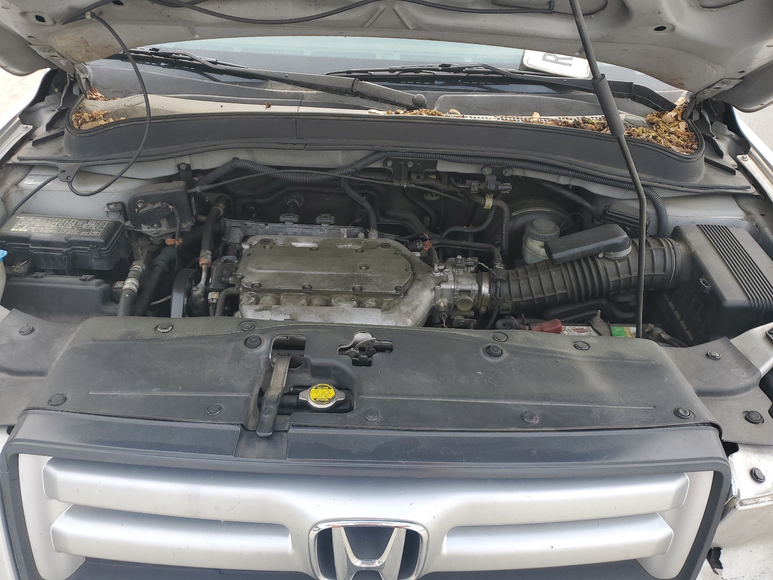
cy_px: 290
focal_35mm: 26
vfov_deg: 53.1
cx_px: 386
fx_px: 581
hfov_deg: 67.3
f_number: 1.5
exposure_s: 1/556
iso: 50
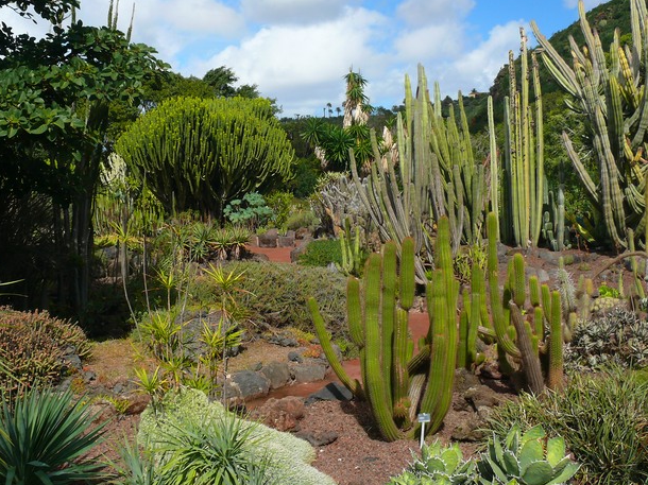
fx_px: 805
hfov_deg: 43.8
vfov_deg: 33.5
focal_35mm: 43
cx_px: 303
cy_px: 195
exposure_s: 1/200
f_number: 4.5
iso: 100
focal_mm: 7.4
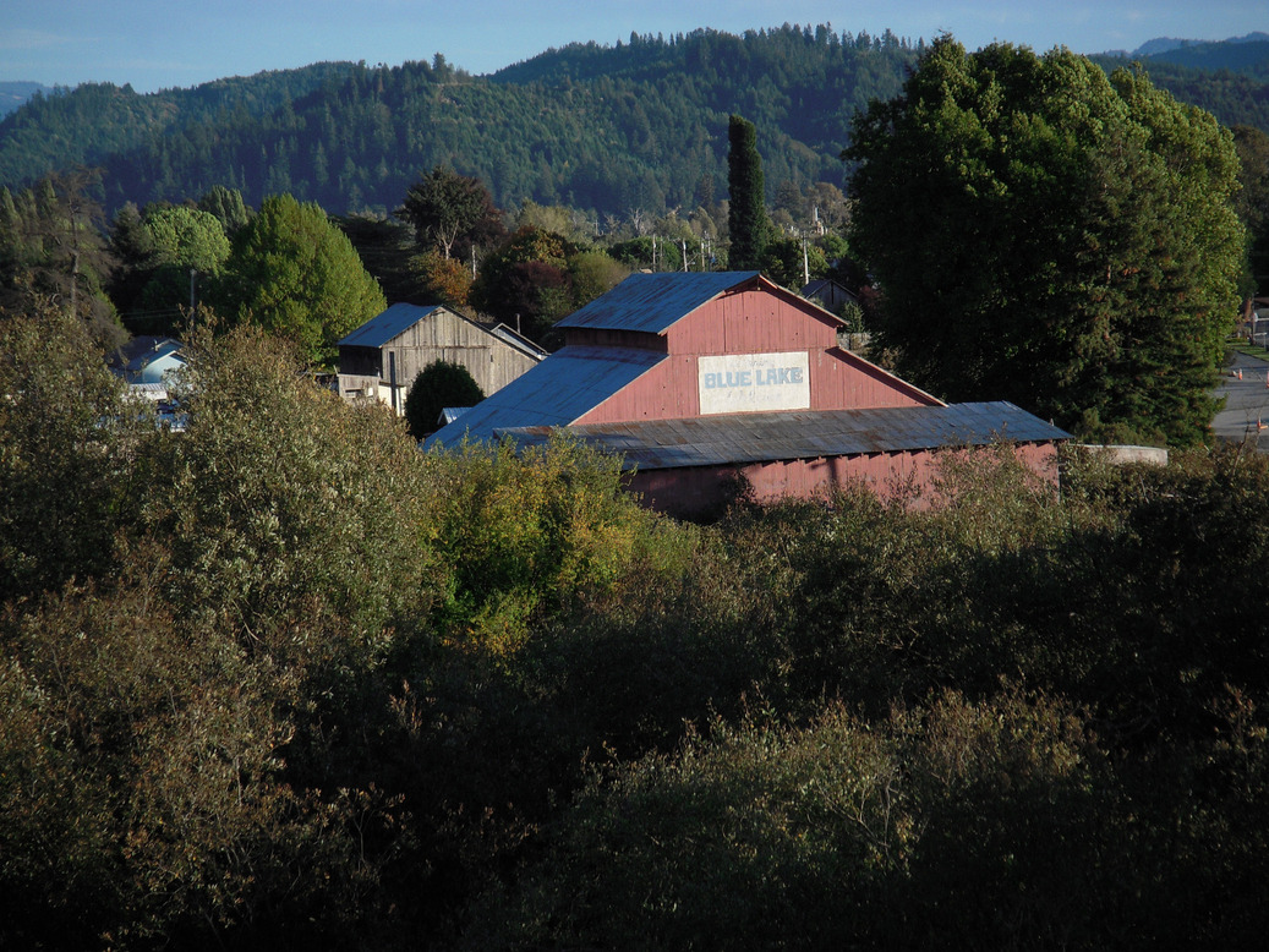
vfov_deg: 13.0
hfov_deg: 17.3
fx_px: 4180
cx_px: 634
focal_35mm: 114
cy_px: 476
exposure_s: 1/400
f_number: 4.2
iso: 100
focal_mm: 18.9
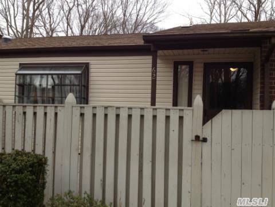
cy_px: 104
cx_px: 138
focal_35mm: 35
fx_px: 278
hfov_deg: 52.6
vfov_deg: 40.7
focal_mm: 4.28
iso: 50
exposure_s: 1/541
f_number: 2.4
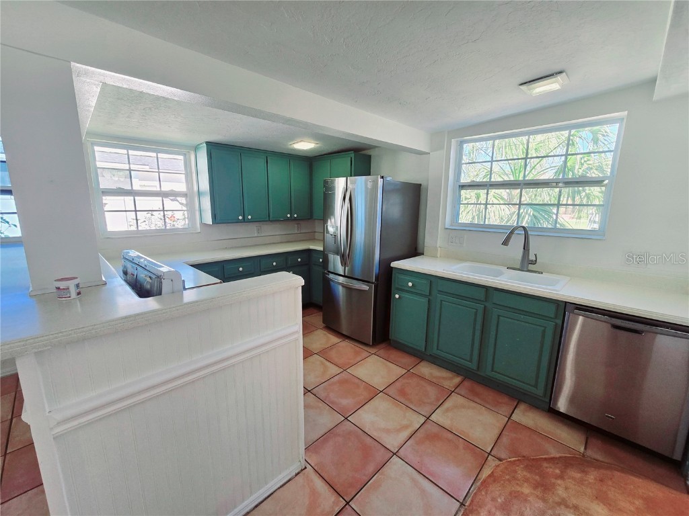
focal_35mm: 13
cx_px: 344
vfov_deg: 89.9
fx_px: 259
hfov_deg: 106.2
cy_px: 258
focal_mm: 2.2
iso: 50
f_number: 2.2
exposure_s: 1/60.2
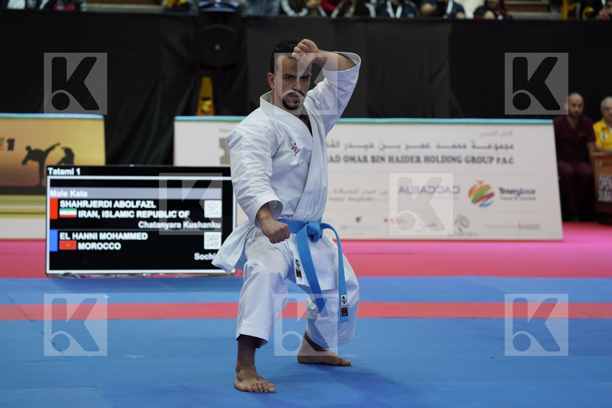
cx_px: 306
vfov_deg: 9.6
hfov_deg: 14.3
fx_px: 2431
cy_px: 204
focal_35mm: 143
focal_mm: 143
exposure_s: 1/400
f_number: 5
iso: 5000
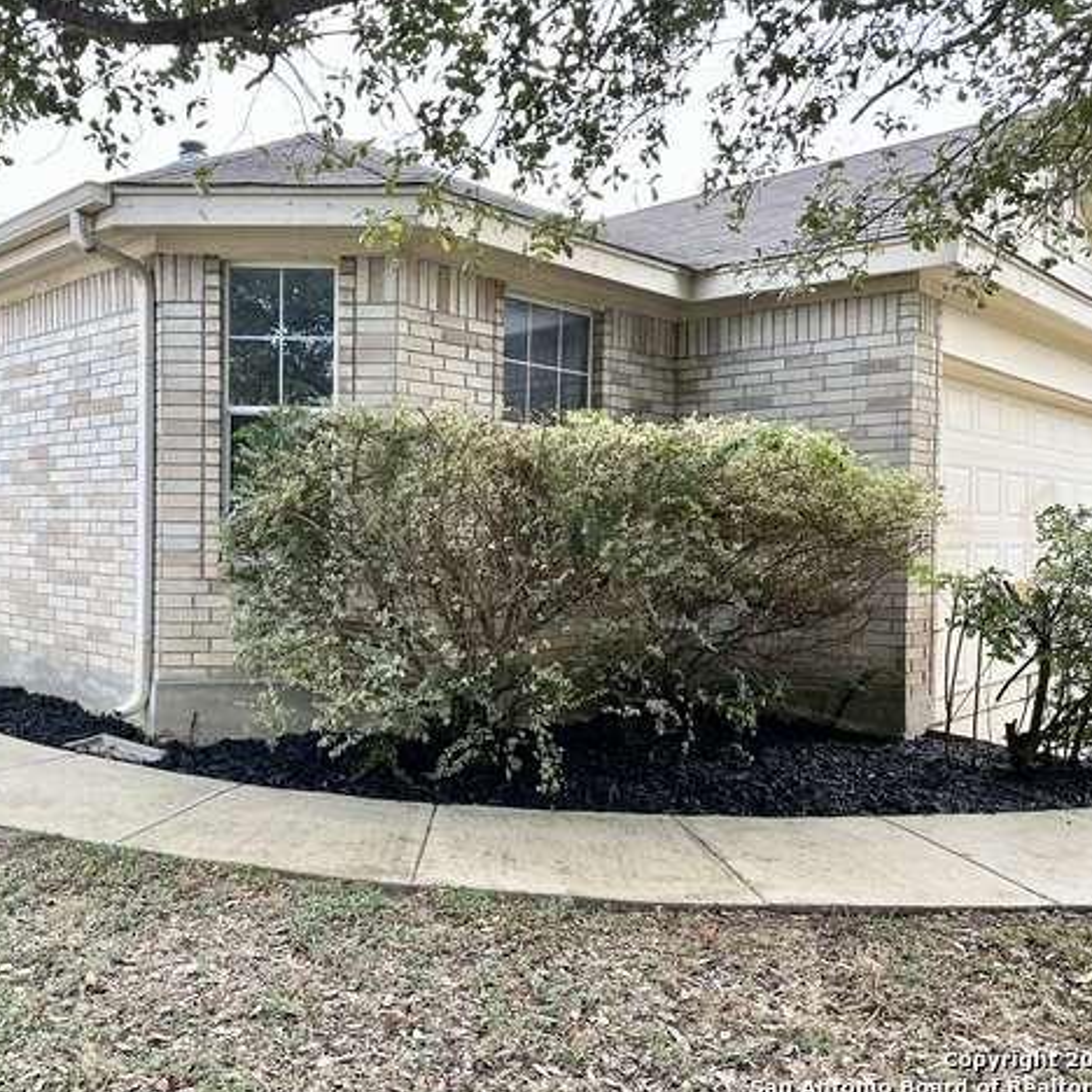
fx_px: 1035
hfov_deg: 54.7
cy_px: 541
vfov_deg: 55.6
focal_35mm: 29
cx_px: 383
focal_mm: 6.86
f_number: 1.78
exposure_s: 1/365
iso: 80
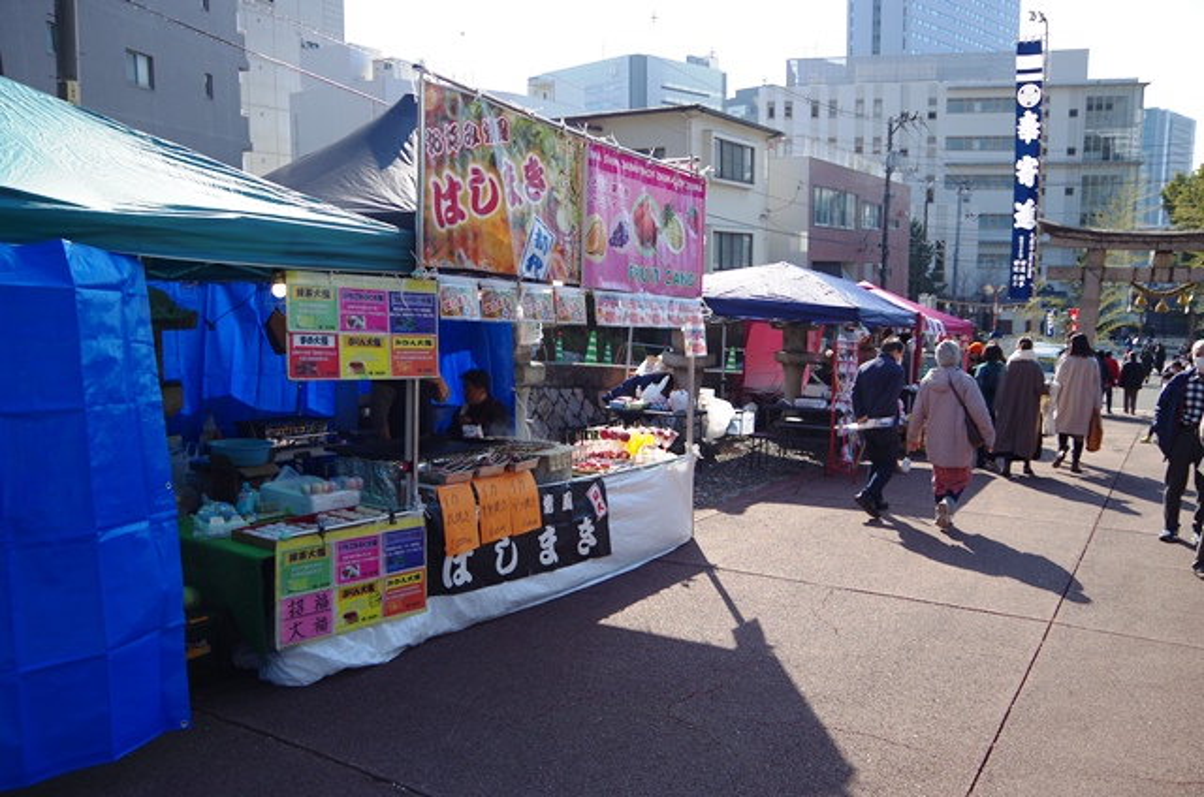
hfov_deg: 67.5
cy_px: 398
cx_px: 602
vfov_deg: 47.7
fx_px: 901
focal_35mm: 27
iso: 100
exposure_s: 1/250
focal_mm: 18
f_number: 5
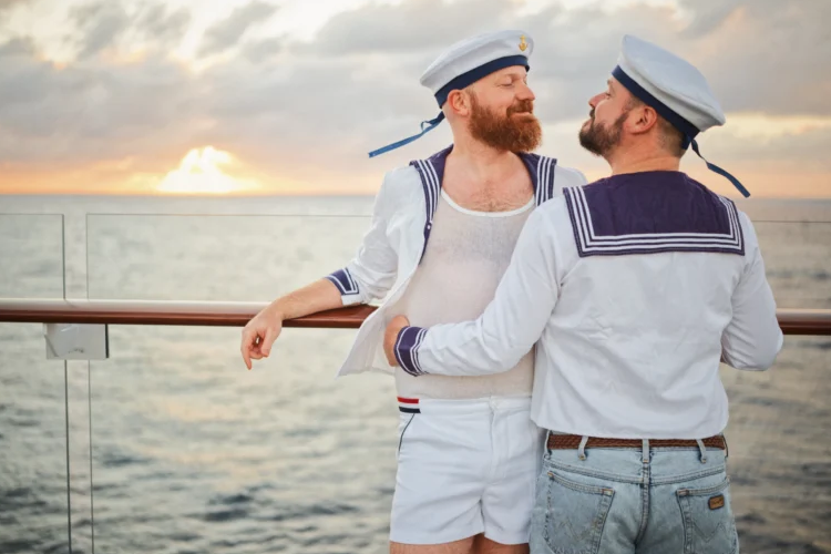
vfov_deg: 31.9
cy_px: 274
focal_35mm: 42
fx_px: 969
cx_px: 413
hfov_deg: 46.4
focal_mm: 27
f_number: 1.2
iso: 125
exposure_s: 1/850
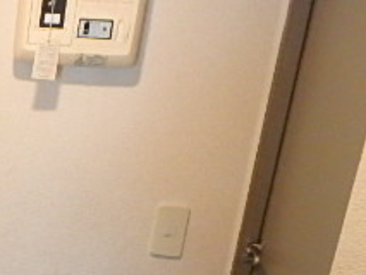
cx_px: -153
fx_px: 666
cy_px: 302
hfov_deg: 25.0
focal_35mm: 63
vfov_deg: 22.0
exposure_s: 1/30
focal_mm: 3.7
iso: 800
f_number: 3.5
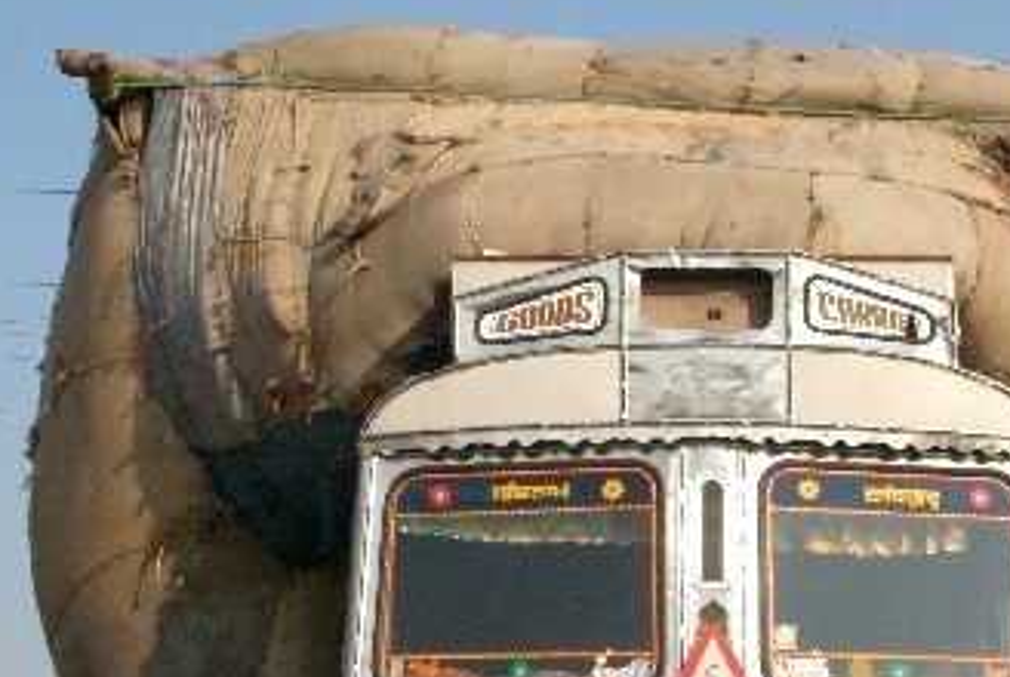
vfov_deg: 14.3
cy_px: 626
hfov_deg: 21.3
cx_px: 705
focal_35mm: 95
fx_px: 2670
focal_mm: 26
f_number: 16
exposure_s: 1/1000
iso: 1600
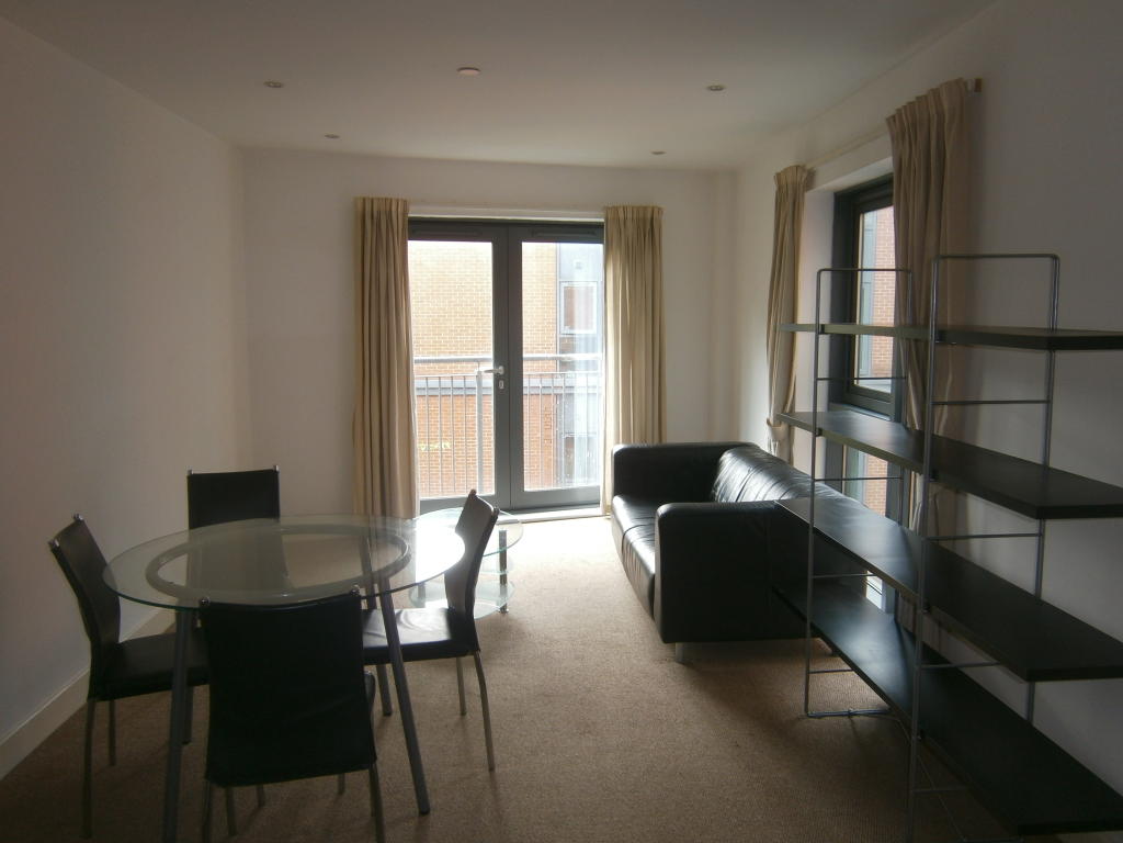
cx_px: 562
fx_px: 843
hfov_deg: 67.3
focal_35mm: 26
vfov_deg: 53.1
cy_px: 422
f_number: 2.8
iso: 80
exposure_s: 1/30
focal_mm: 4.7
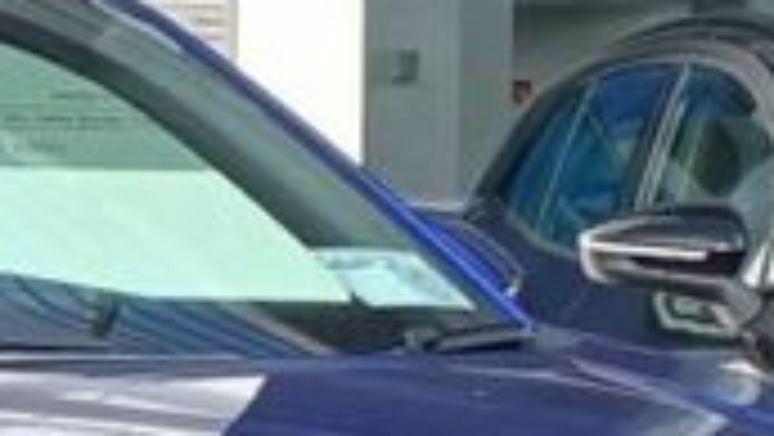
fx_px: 2033
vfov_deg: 11.4
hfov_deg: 20.0
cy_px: 769
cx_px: -202
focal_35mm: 99
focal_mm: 3.98
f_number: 1.8
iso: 20
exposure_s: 1/353
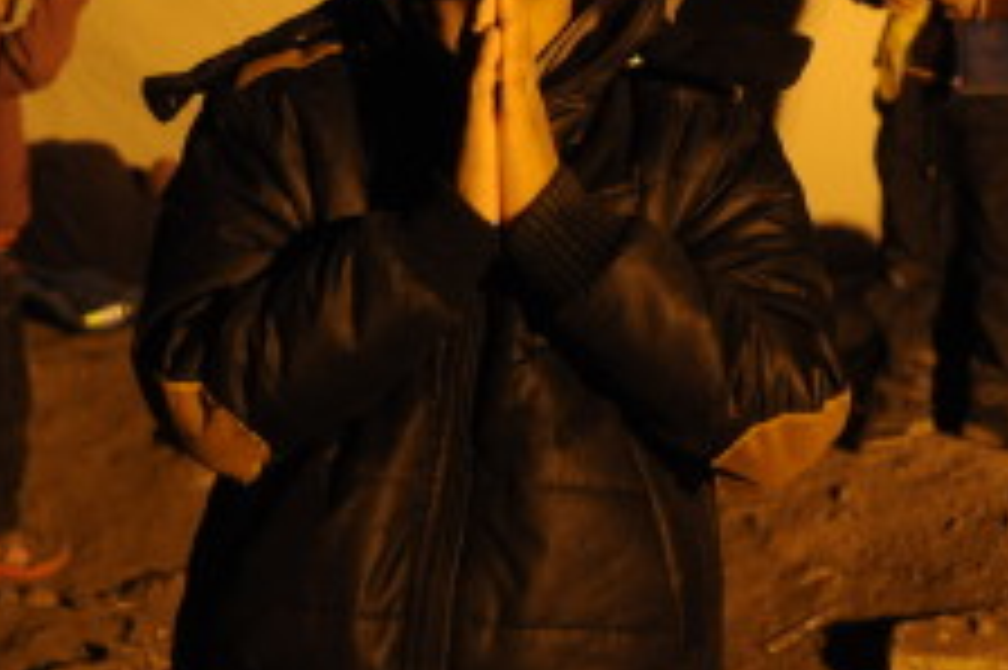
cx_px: 405
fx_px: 2154
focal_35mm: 77
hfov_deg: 26.3
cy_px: 182
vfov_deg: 17.6
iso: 1000
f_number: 2.8
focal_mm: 24
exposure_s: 1/125
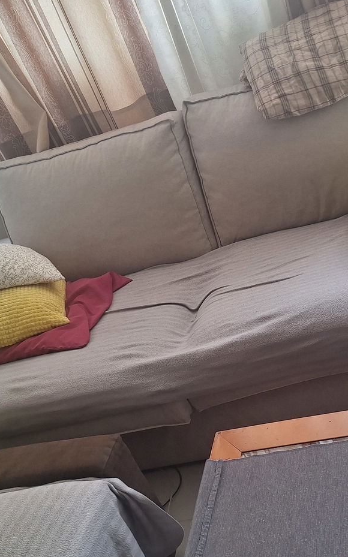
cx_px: 290
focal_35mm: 42
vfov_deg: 47.2
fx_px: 638
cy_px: 290
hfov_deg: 29.6
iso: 40
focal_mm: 5.54
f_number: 1.8
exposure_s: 1/118
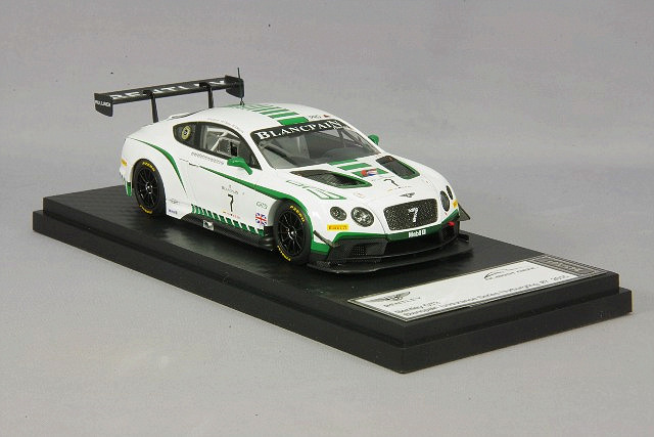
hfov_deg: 18.3
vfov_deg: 12.2
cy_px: 218
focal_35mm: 112
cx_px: 327
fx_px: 2035
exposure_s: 1/1.67
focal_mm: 75
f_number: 32
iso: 400
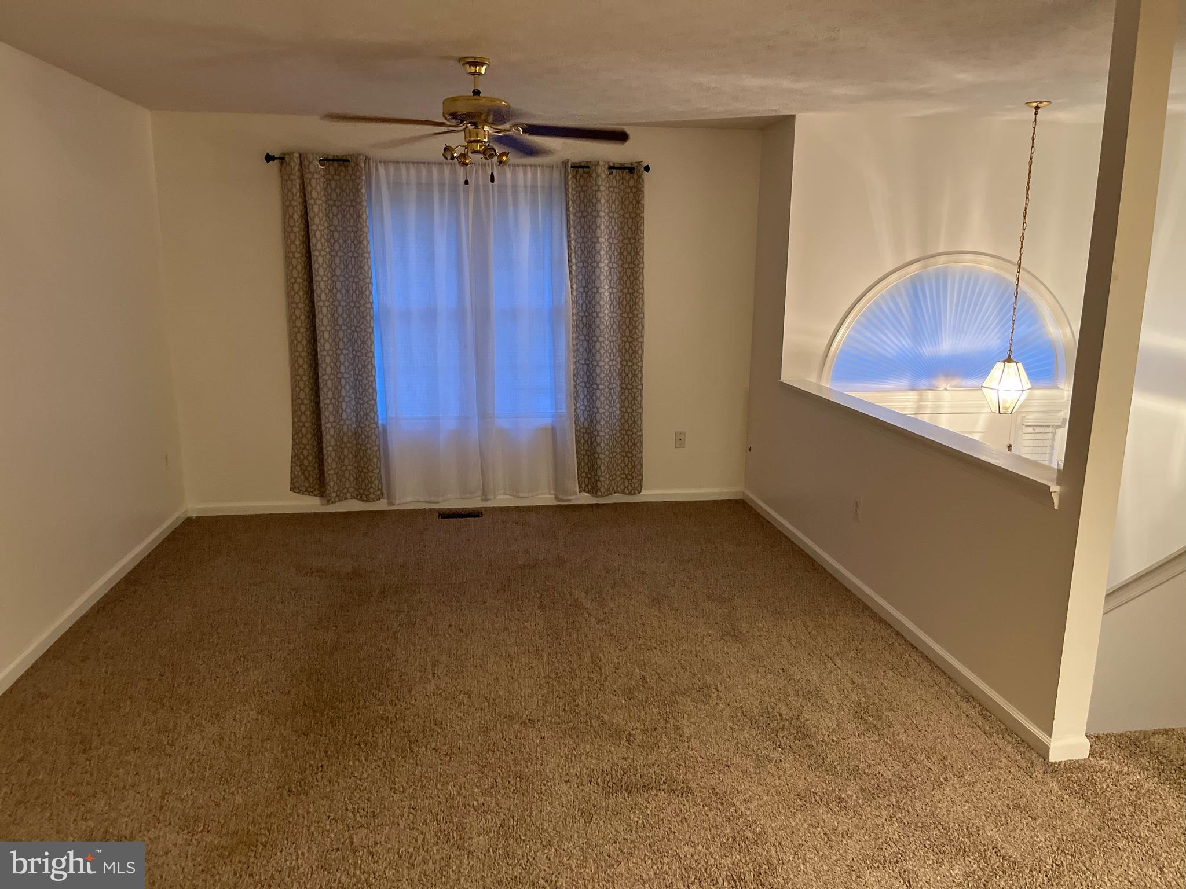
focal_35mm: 26
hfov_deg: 67.3
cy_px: 444
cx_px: 593
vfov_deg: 53.1
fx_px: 891
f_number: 1.6
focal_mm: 5.1
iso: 500
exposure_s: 1/60
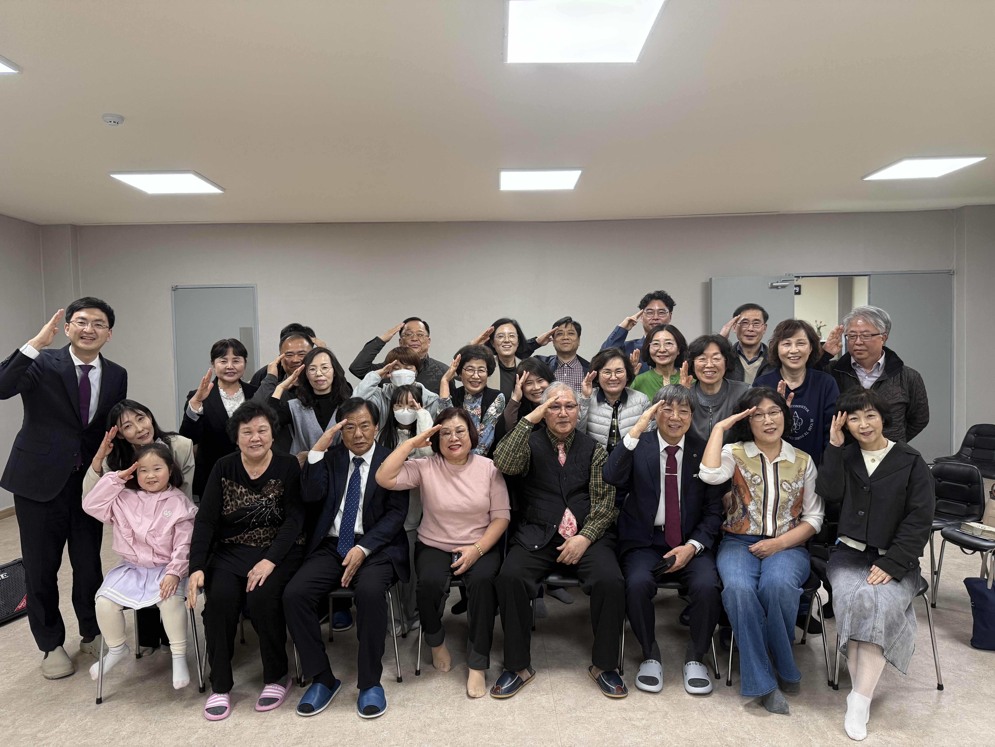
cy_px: 374
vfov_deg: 56.8
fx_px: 690
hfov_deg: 71.6
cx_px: 498
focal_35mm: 24
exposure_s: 1/120
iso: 250
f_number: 1.78
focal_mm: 6.76
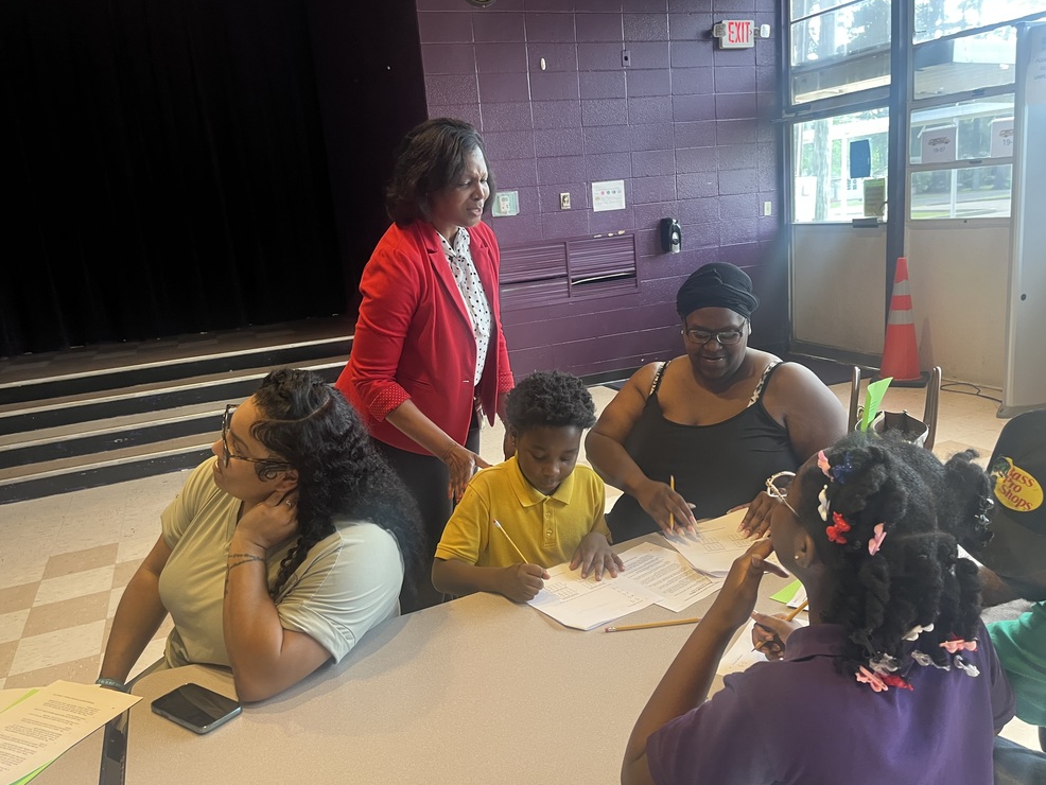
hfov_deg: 65.3
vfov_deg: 51.4
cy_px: 380
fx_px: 816
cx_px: 534
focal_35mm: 27
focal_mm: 5.1
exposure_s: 1/60
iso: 125
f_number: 1.6
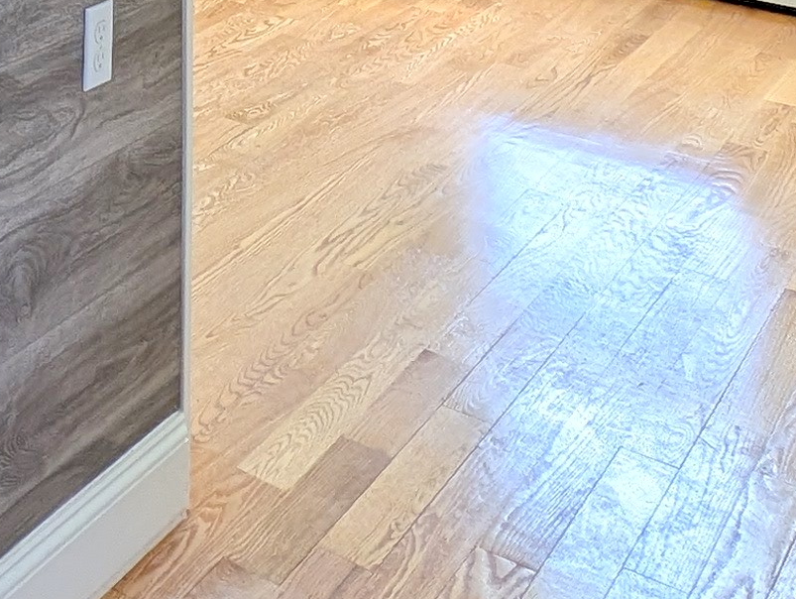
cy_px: -503
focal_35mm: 61
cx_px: -292
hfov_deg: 26.0
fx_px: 1404
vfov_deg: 18.4
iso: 41
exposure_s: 1/67.3
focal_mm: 2.23
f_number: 1.95
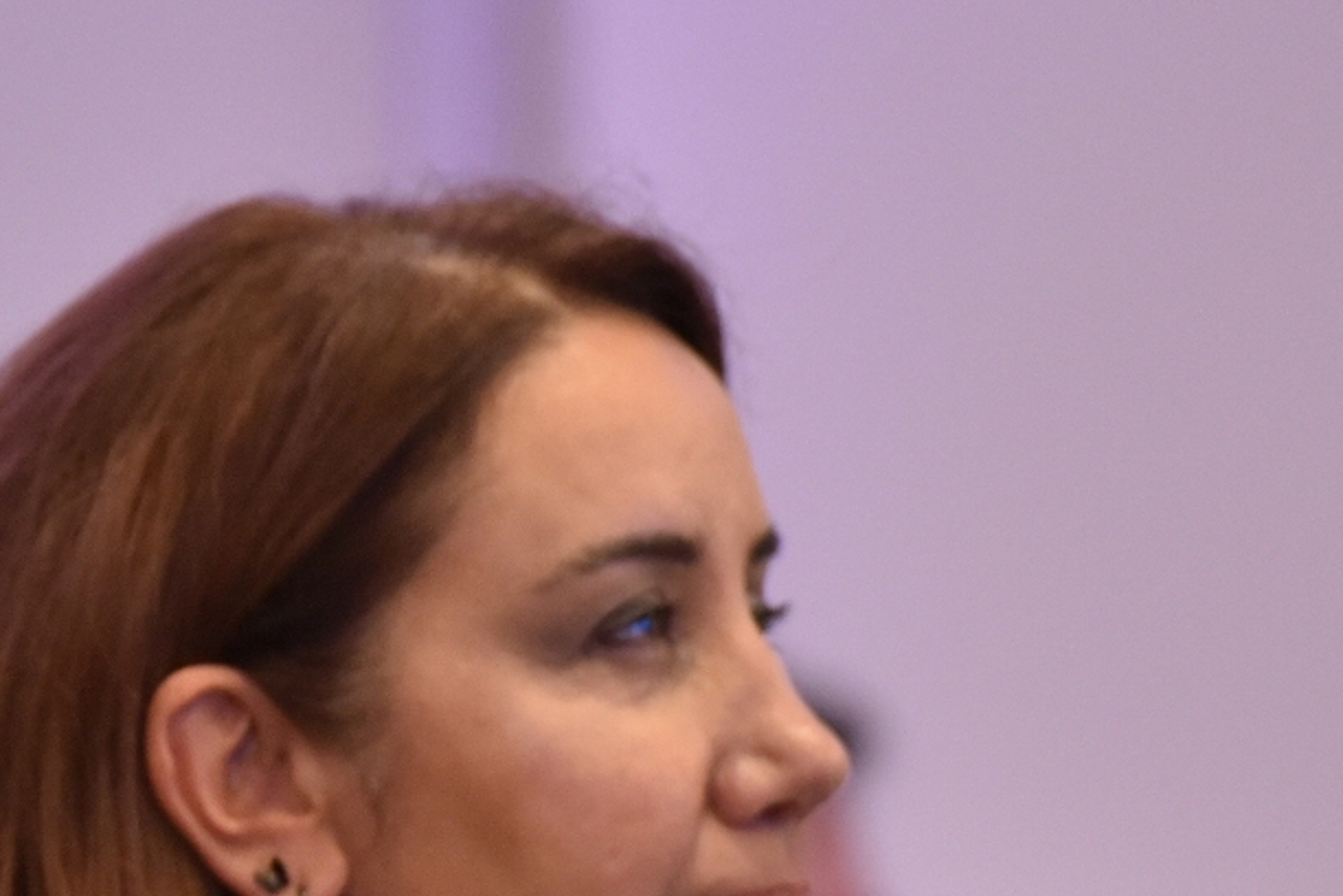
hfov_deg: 2.8
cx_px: -900
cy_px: 889
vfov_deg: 1.9
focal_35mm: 722
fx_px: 26933
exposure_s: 1/50
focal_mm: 200
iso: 2000
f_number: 5
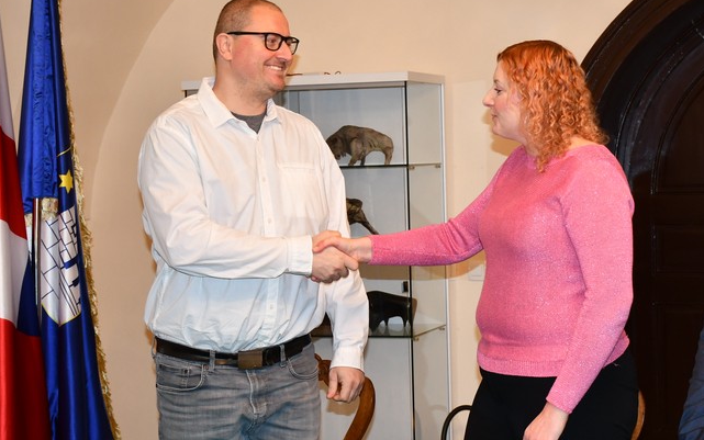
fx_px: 1593
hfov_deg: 24.9
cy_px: 149
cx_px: 402
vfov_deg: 15.7
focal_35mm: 83
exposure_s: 1/60
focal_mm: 34
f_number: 4.2
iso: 720
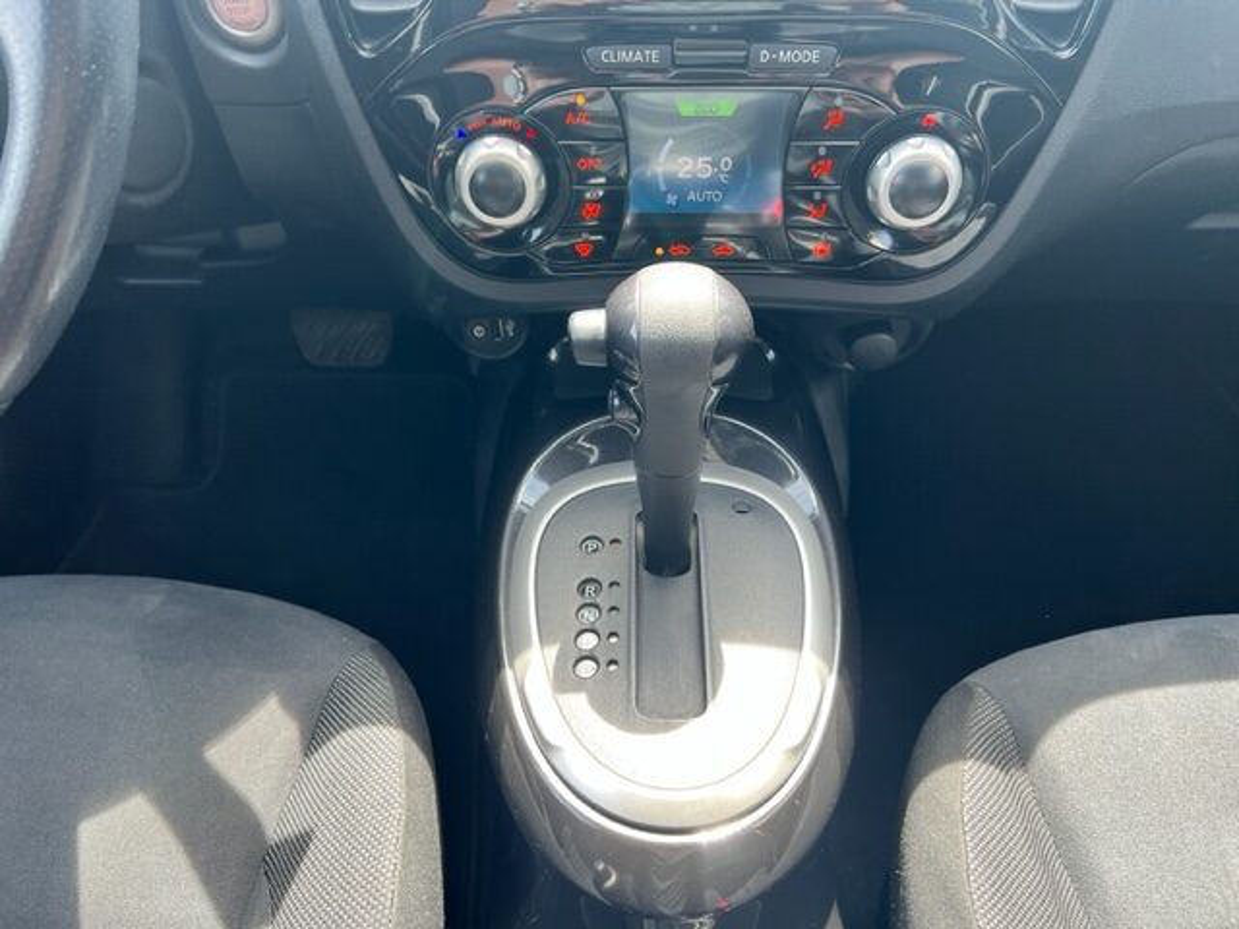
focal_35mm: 26
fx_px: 931
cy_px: 464
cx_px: 620
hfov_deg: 67.3
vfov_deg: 53.1
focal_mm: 5.7
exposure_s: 1/121
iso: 64
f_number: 1.5
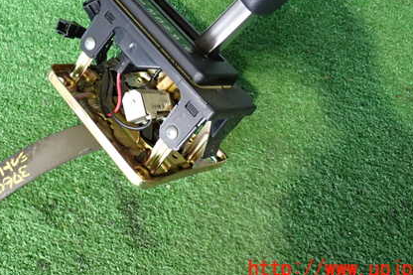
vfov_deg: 29.2
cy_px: 59
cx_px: 175
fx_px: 516
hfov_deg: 43.5
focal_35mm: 45
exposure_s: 1/30
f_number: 2.3
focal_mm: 5.4
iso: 500
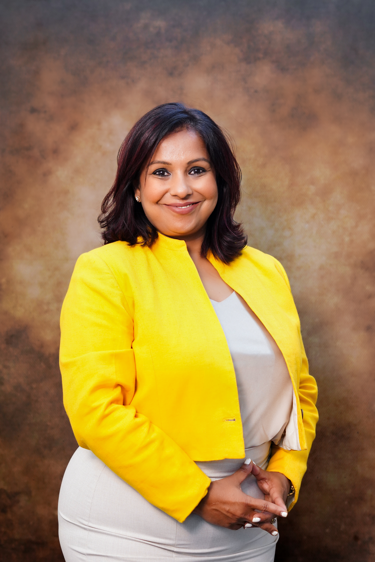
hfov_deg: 18.2
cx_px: 188
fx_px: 1171
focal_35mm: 75
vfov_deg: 27.0
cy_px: 281
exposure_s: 1/250
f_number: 2.8
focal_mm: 50
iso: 1000
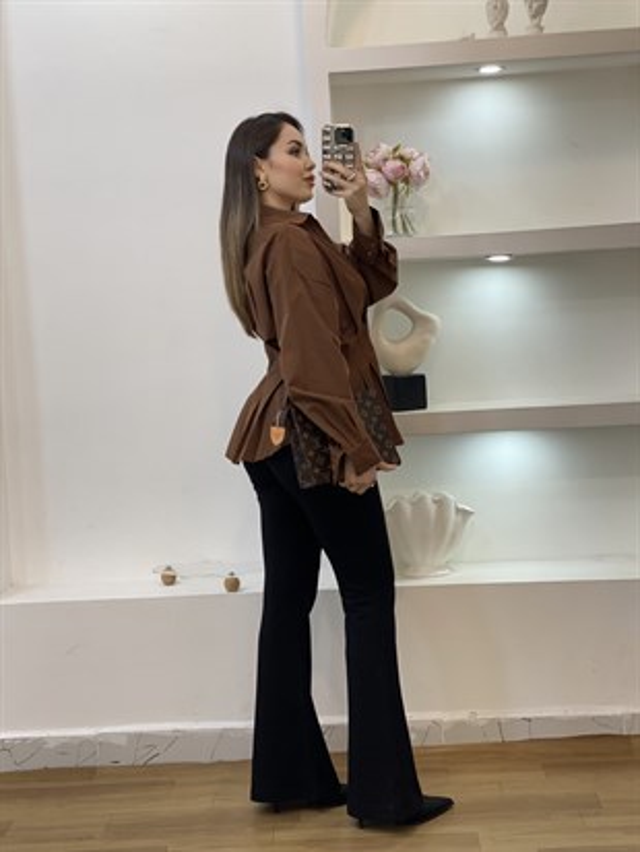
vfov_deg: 36.8
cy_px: 426
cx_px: 320
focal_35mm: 52
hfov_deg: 28.0
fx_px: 1281
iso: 80
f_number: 2
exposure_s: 1/100
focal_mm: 6
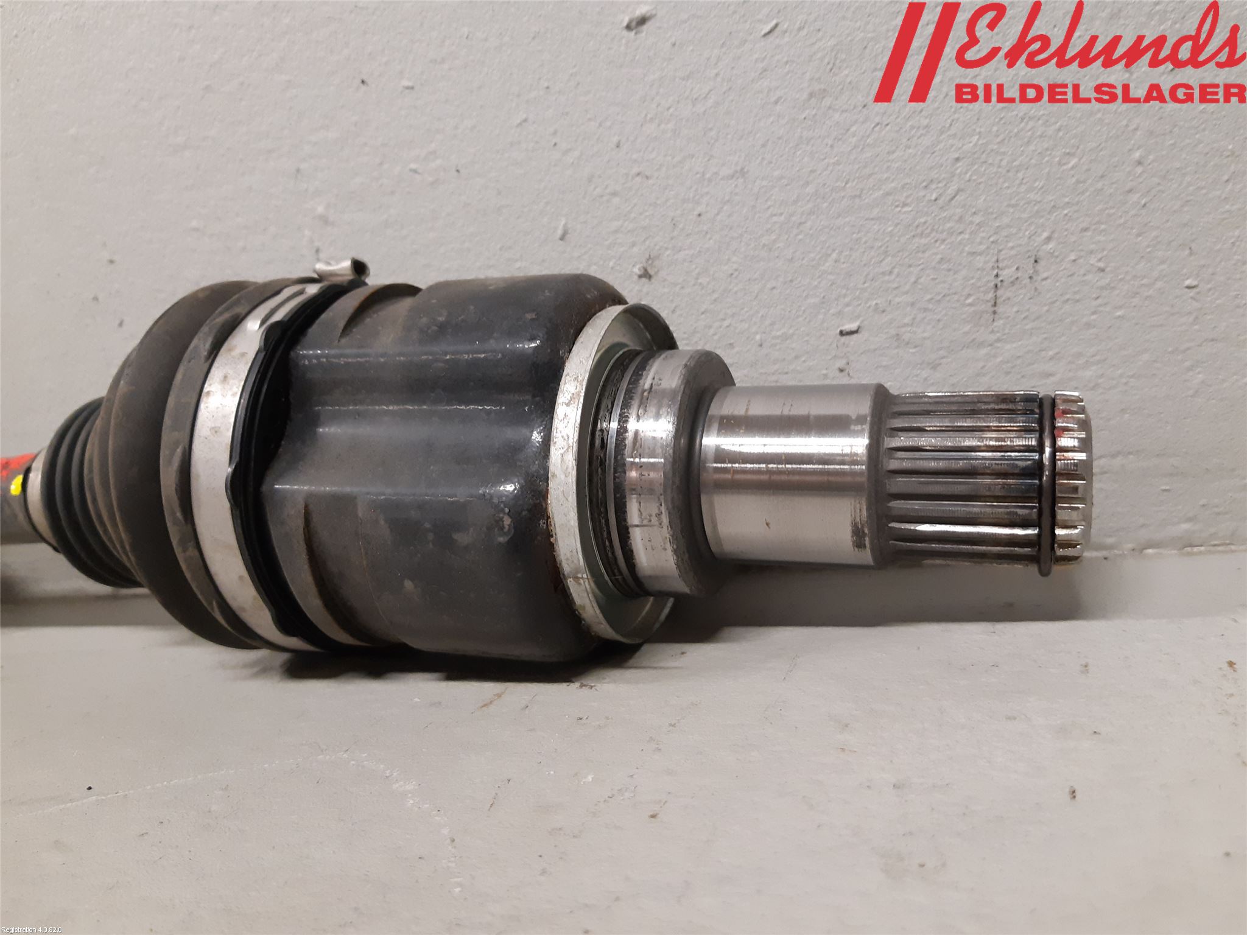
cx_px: 624
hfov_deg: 67.3
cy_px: 468
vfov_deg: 53.1
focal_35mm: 26
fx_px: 937
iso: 250
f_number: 1.7
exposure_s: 1/50
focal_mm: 3.93
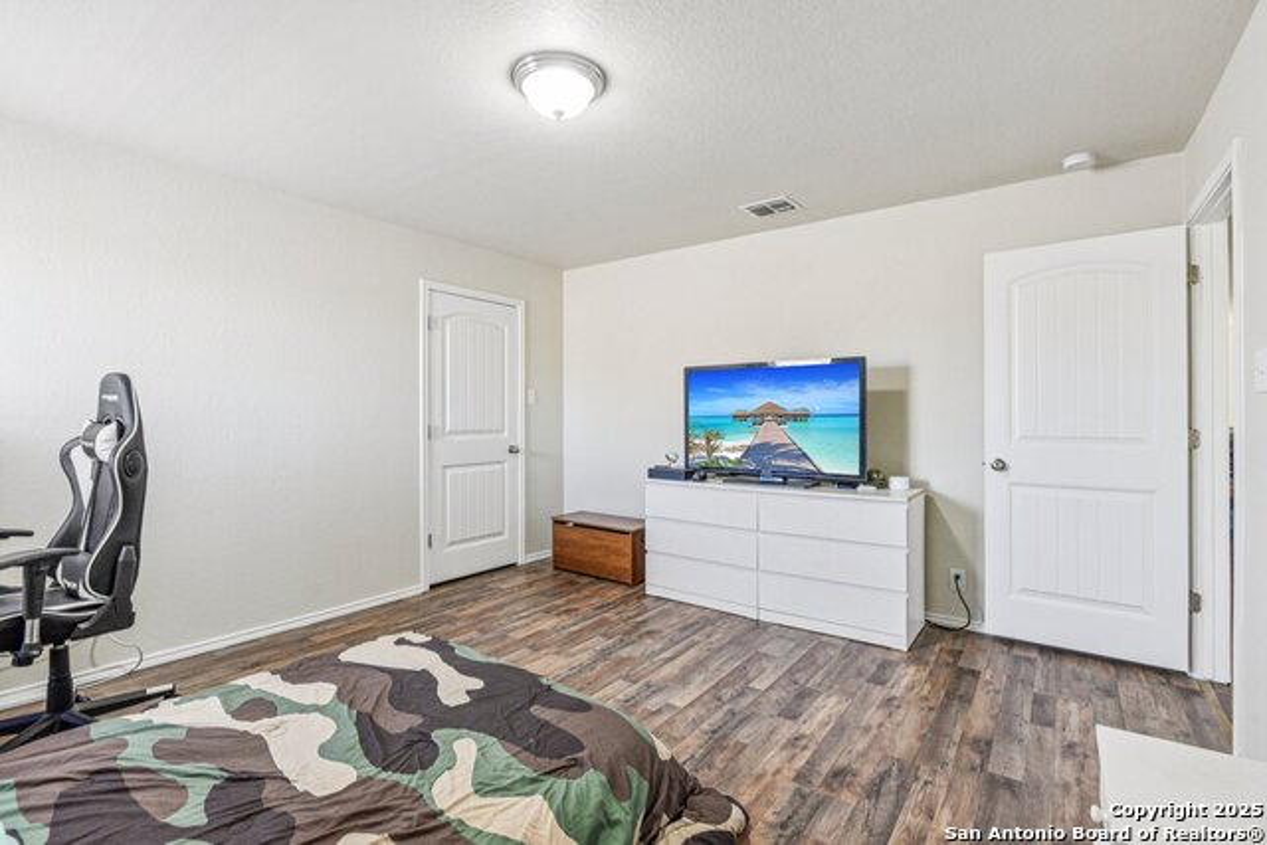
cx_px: 634
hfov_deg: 96.7
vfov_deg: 73.8
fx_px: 563
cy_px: 422
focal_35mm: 16
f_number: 8
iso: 2200
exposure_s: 1/15
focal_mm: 16
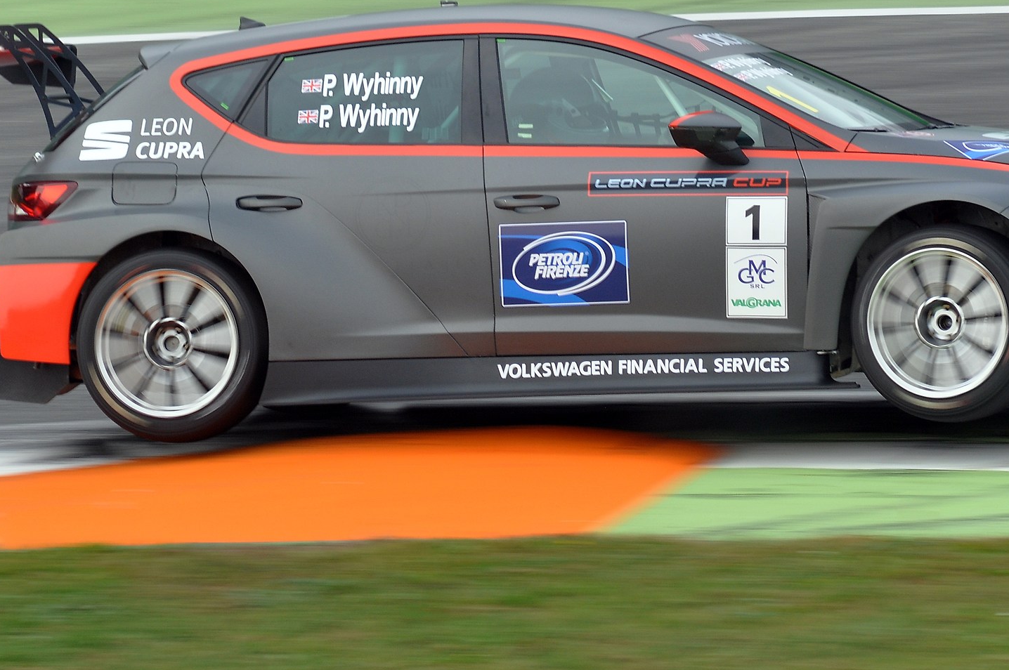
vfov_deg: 2.0
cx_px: 533
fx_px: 18953
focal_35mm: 677
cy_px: 180
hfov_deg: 3.0
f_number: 9
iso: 200
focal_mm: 270
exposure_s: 1/125
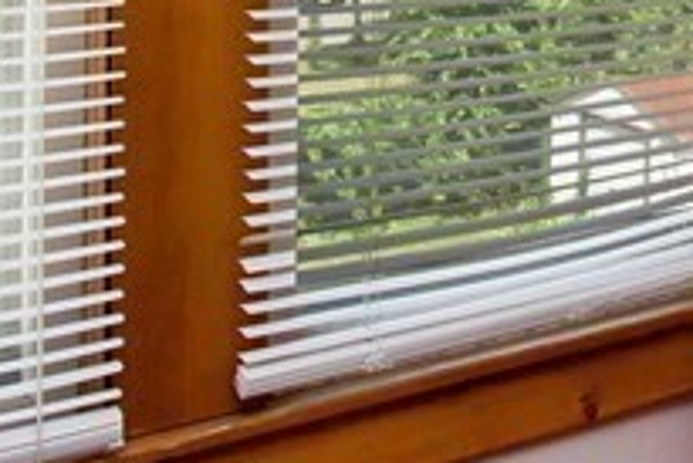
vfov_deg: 17.0
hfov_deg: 23.7
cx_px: 903
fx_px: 1445
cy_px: -167
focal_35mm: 75
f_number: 9
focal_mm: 10
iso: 400
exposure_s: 1/160
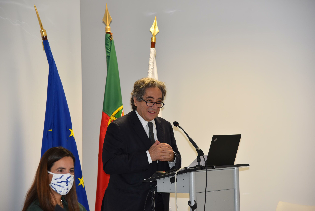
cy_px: 106
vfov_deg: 13.1
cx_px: 158
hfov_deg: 19.4
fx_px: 919
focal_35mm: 105
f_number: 5
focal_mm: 105
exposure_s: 1/100
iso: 800
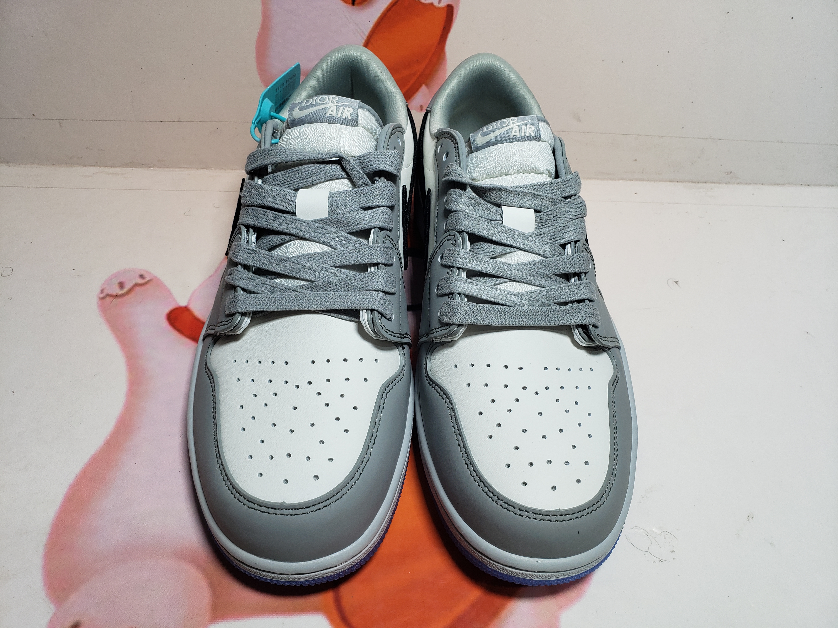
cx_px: 419
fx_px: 629
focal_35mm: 26
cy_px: 314
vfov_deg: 53.1
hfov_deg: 67.3
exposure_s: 1/332
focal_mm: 4.3
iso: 50
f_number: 2.4
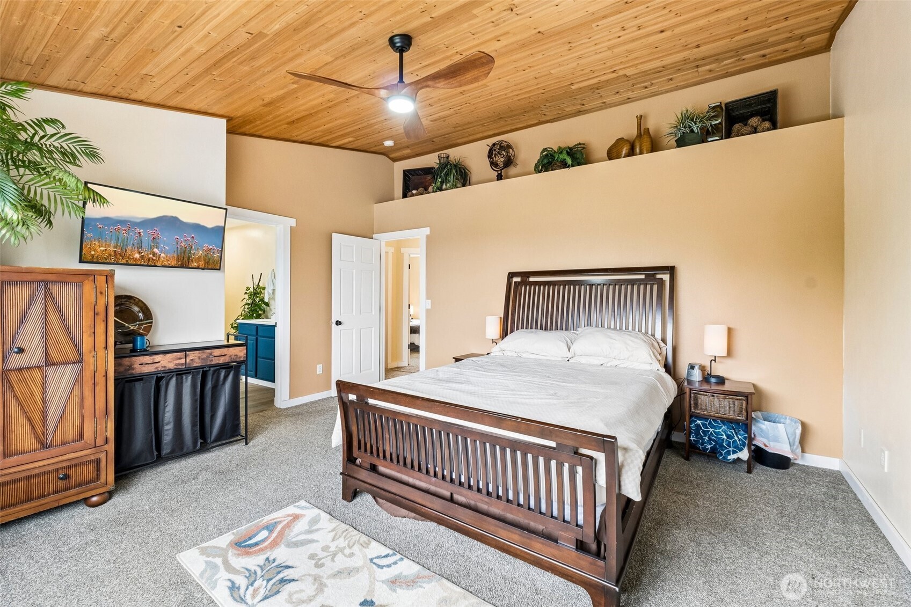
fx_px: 380
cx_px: 456
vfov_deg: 77.3
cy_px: 304
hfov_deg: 100.4
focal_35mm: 15
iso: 250
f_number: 9
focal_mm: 10
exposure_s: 1/8
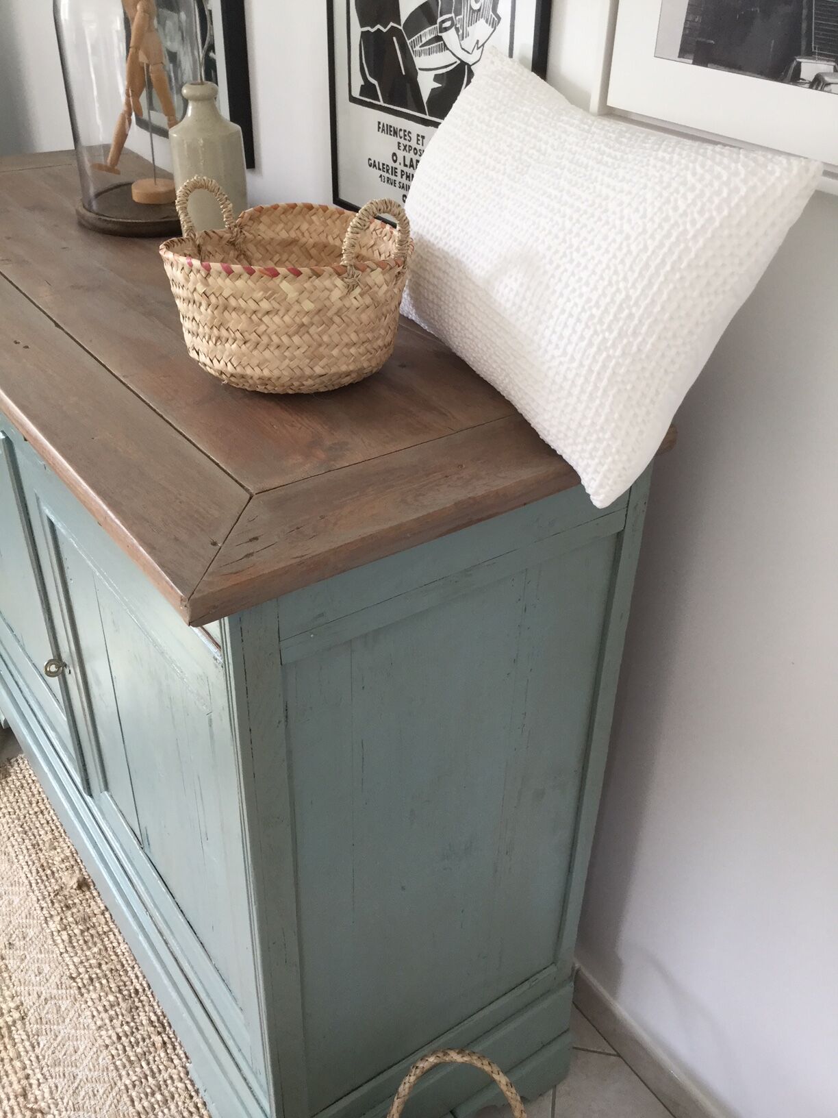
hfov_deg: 45.4
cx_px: 419
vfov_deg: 58.4
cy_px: 559
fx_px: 1001
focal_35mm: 31
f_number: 2.4
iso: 25
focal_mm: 3.3
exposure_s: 1/33
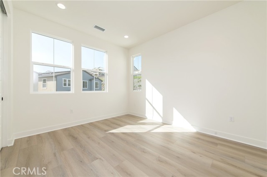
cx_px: 134
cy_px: 88
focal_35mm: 14
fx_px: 104
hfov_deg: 104.3
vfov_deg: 81.1
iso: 100
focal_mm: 14
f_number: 6.3
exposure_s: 1/160
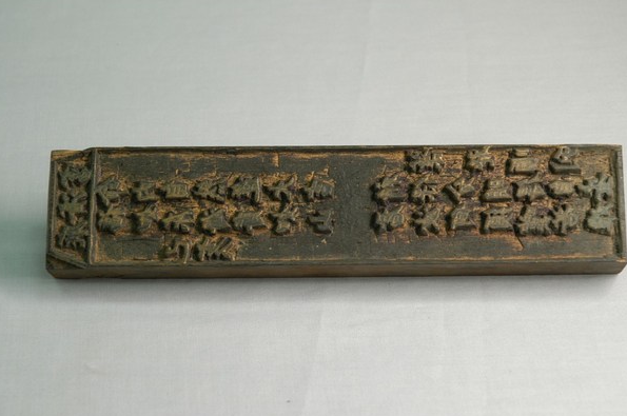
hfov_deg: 20.4
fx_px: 1739
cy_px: 215
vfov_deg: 13.6
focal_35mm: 100
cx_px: 327
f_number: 7.1
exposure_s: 1/20
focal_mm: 62
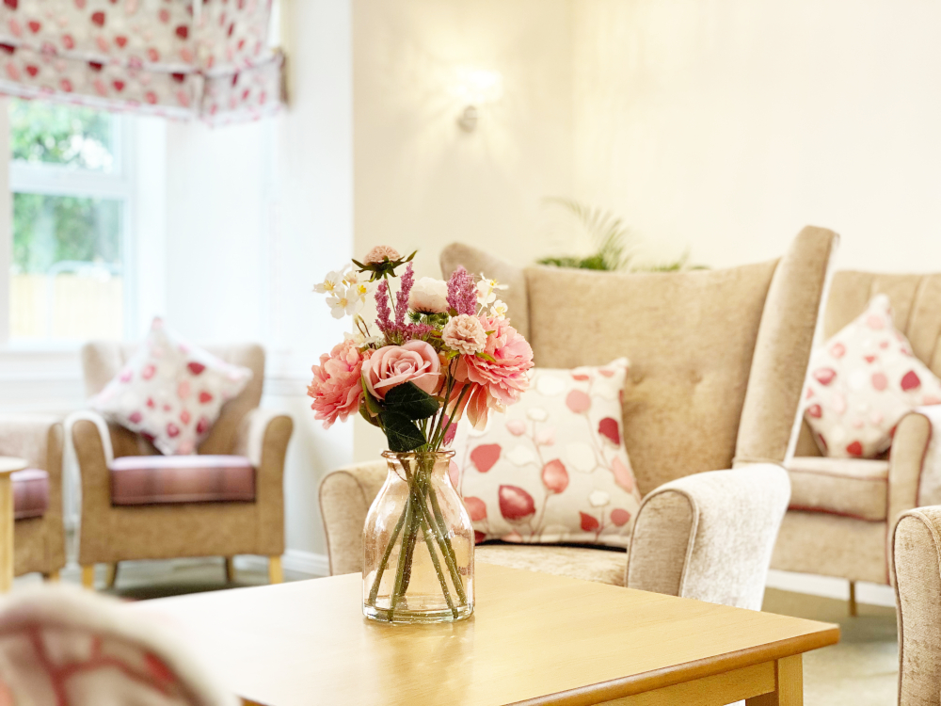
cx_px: 470
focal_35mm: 52
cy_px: 353
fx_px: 1414
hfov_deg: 36.8
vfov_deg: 28.0
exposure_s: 1/100
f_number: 2
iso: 160
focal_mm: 6
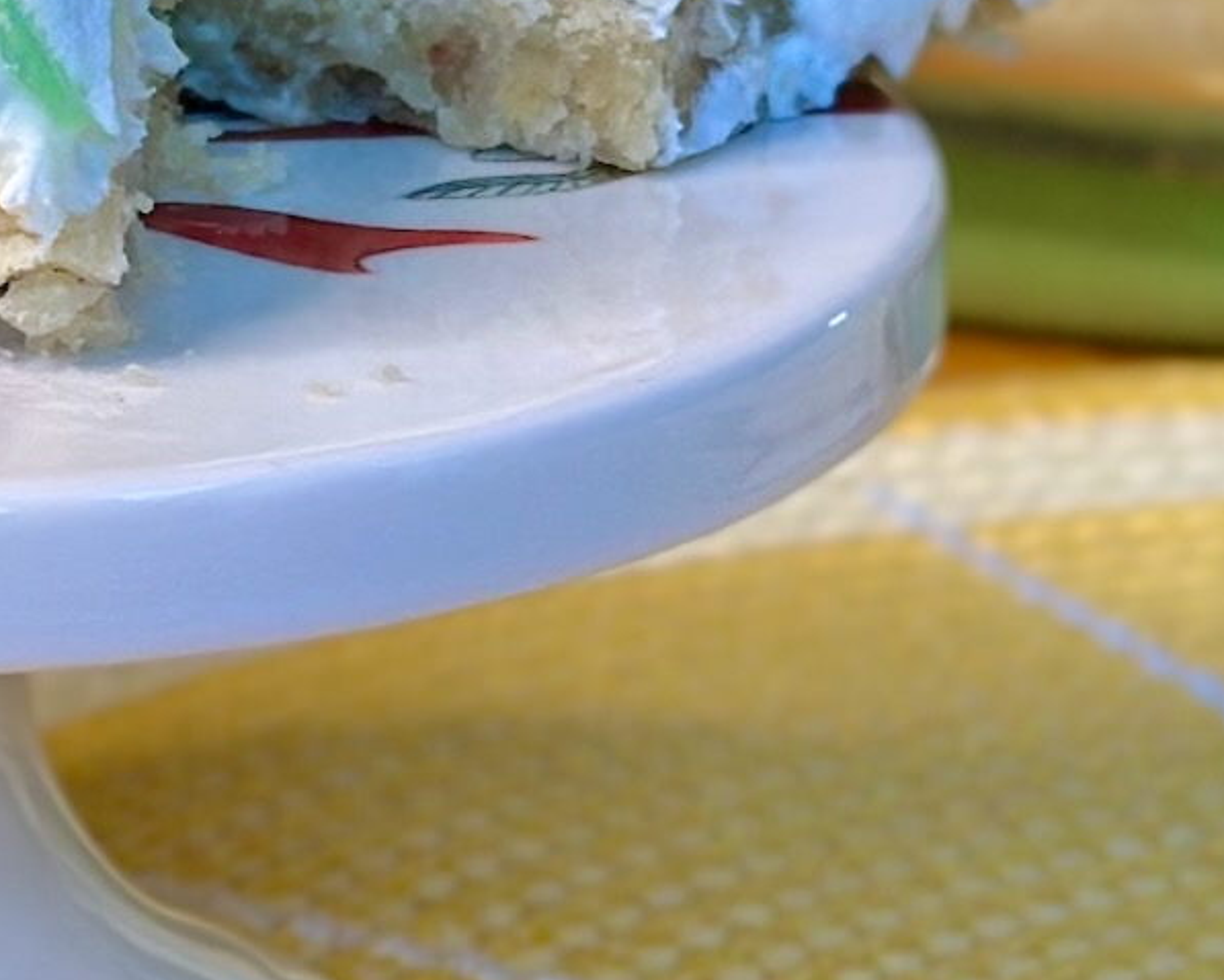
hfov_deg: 12.3
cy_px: -149
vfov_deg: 9.7
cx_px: 533
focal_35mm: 157
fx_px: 5689
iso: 80
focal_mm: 6.86
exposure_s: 1/203
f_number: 1.78
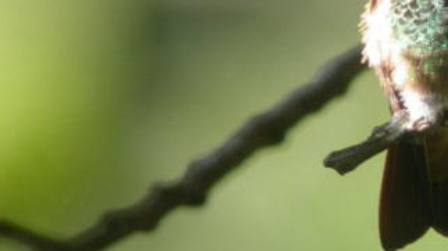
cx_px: 368
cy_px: 80
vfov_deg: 5.3
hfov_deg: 9.5
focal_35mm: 227
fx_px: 2694
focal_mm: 21.8
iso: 100
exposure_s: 1/35.2
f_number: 4
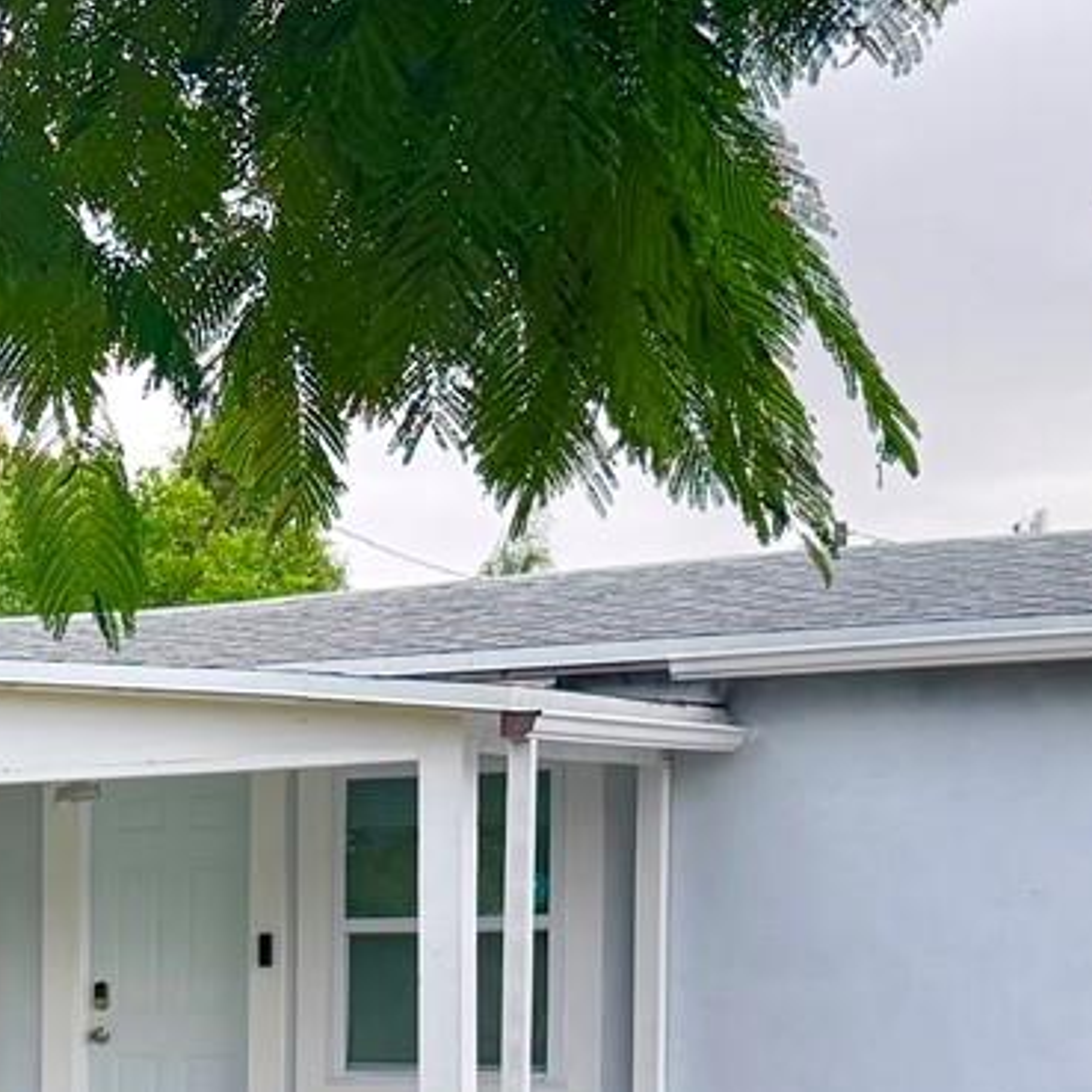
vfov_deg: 18.4
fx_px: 3284
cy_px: 1062
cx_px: -568
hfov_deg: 17.0
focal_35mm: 92
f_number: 1.78
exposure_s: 1/497
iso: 100
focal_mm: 6.76
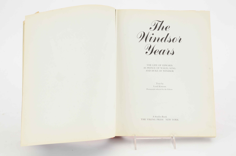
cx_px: 118
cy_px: 78
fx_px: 236
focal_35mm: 36
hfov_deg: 53.2
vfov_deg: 36.7
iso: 400
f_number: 13
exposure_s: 1/80
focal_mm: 24
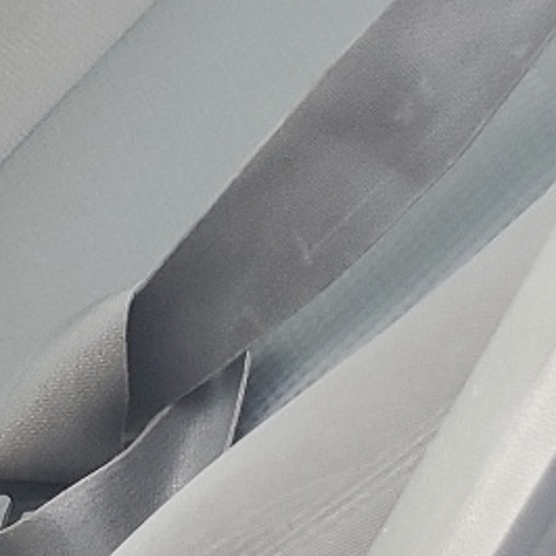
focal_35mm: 138
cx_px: -982
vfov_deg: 12.6
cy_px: 387
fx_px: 2508
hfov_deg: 10.1
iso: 63
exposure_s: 1/100
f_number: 1.5
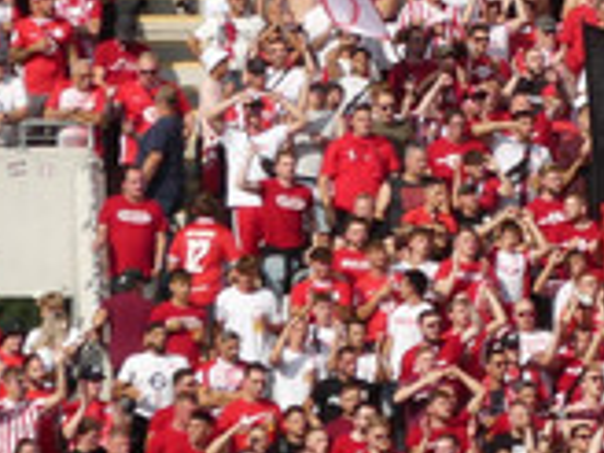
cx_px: 888
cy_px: -7
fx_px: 10888
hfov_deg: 3.2
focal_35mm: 624
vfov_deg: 2.4
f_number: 5.5
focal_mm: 28.7
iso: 80
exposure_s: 1/400
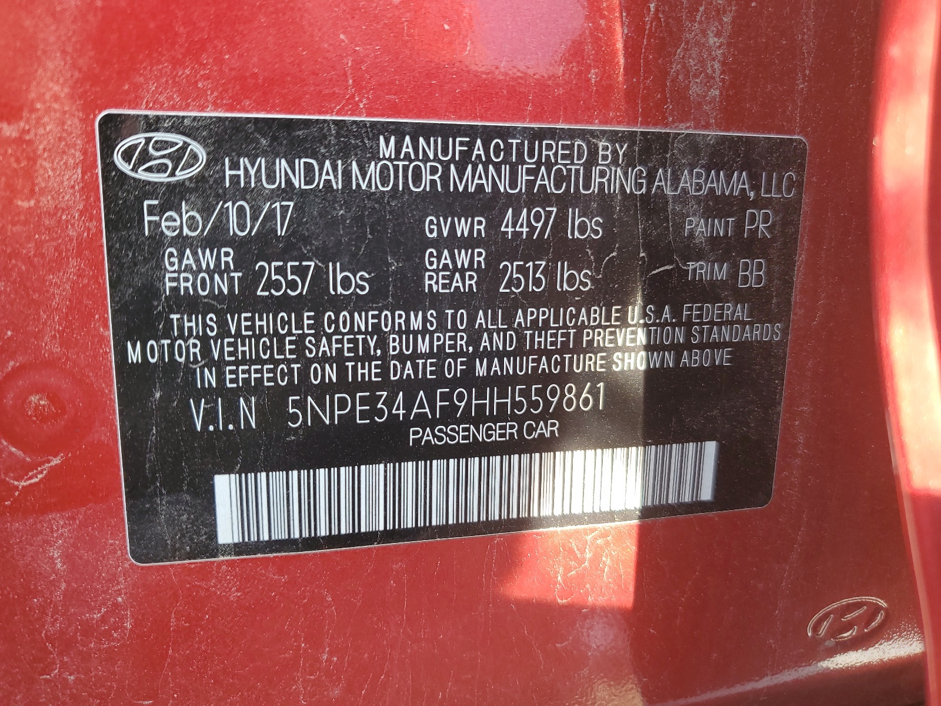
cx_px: 470
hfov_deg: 67.3
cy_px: 353
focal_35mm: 26
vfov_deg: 53.1
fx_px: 707
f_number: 1.5
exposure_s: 1/161
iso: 50
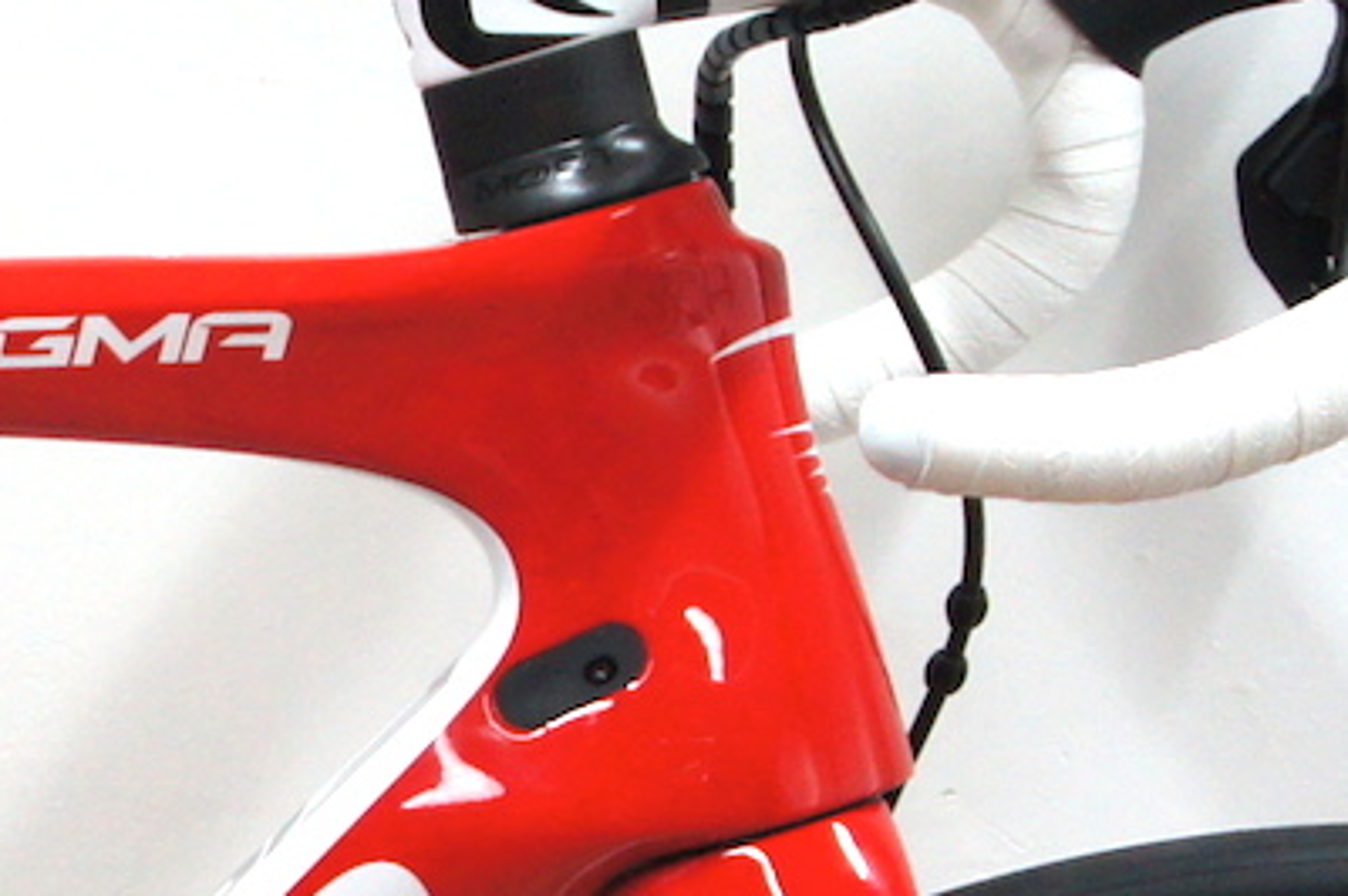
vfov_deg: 6.1
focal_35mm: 223
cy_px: 1555
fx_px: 8334
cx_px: -778
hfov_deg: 9.0
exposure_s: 1/50
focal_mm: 27
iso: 800
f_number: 4
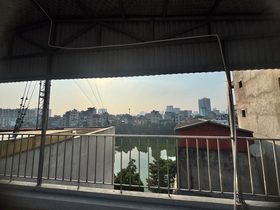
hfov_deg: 102.1
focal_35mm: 14
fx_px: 113
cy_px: 105
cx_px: 140
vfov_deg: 85.7
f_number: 2.2
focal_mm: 2.22
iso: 40
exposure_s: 1/5650
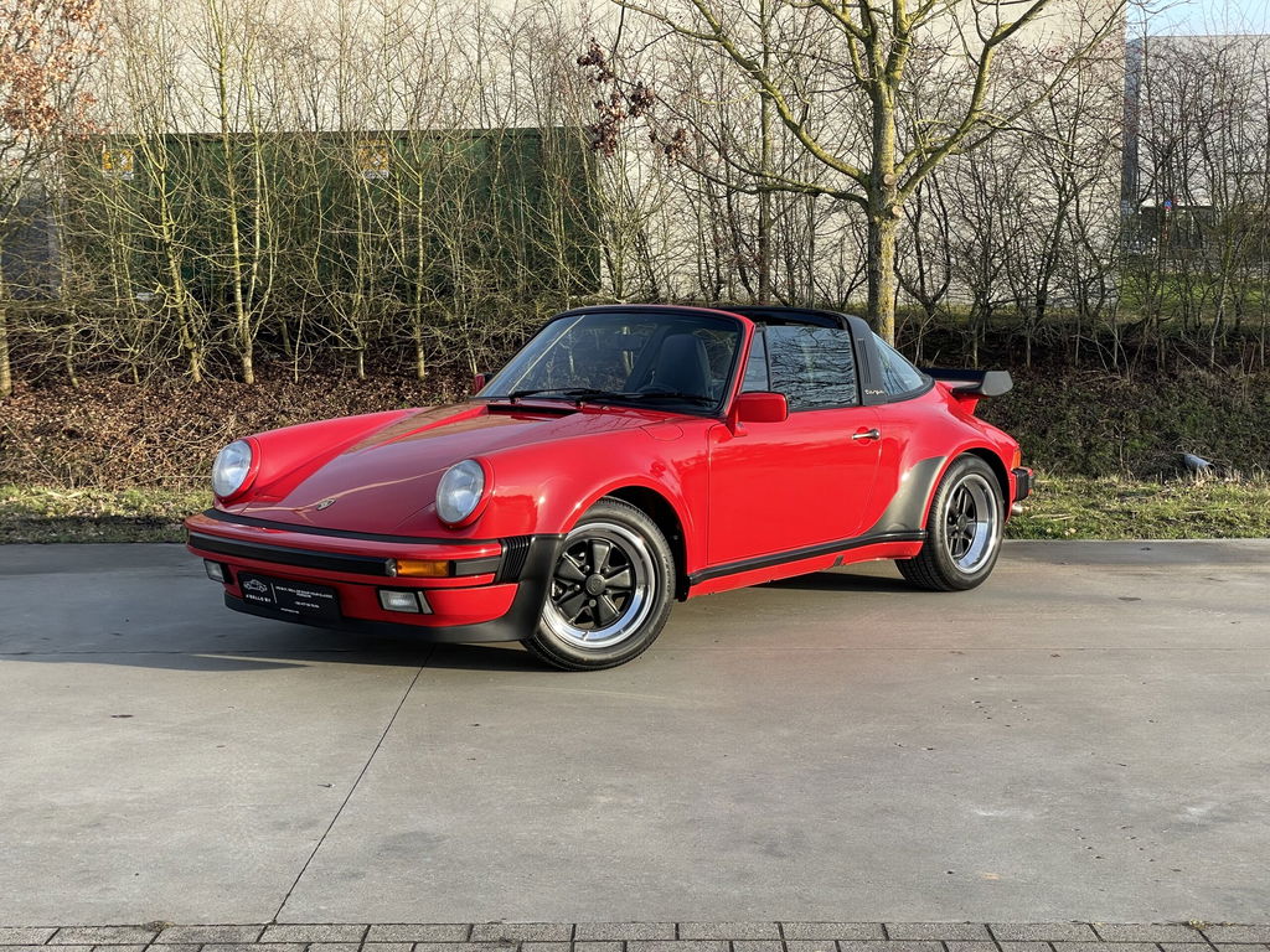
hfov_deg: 36.8
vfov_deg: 28.0
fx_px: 1908
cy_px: 476
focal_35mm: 52
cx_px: 635
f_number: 2
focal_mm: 6
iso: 25
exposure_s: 1/369
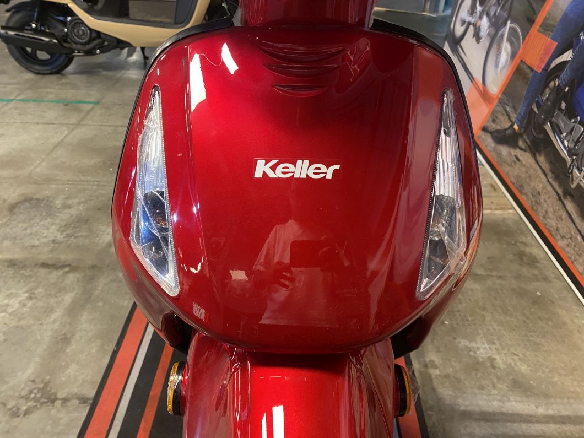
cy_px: 219
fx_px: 439
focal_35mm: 26
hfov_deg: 67.3
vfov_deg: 53.1
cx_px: 292
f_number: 1.8
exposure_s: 1/50
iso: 320
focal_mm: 4.25
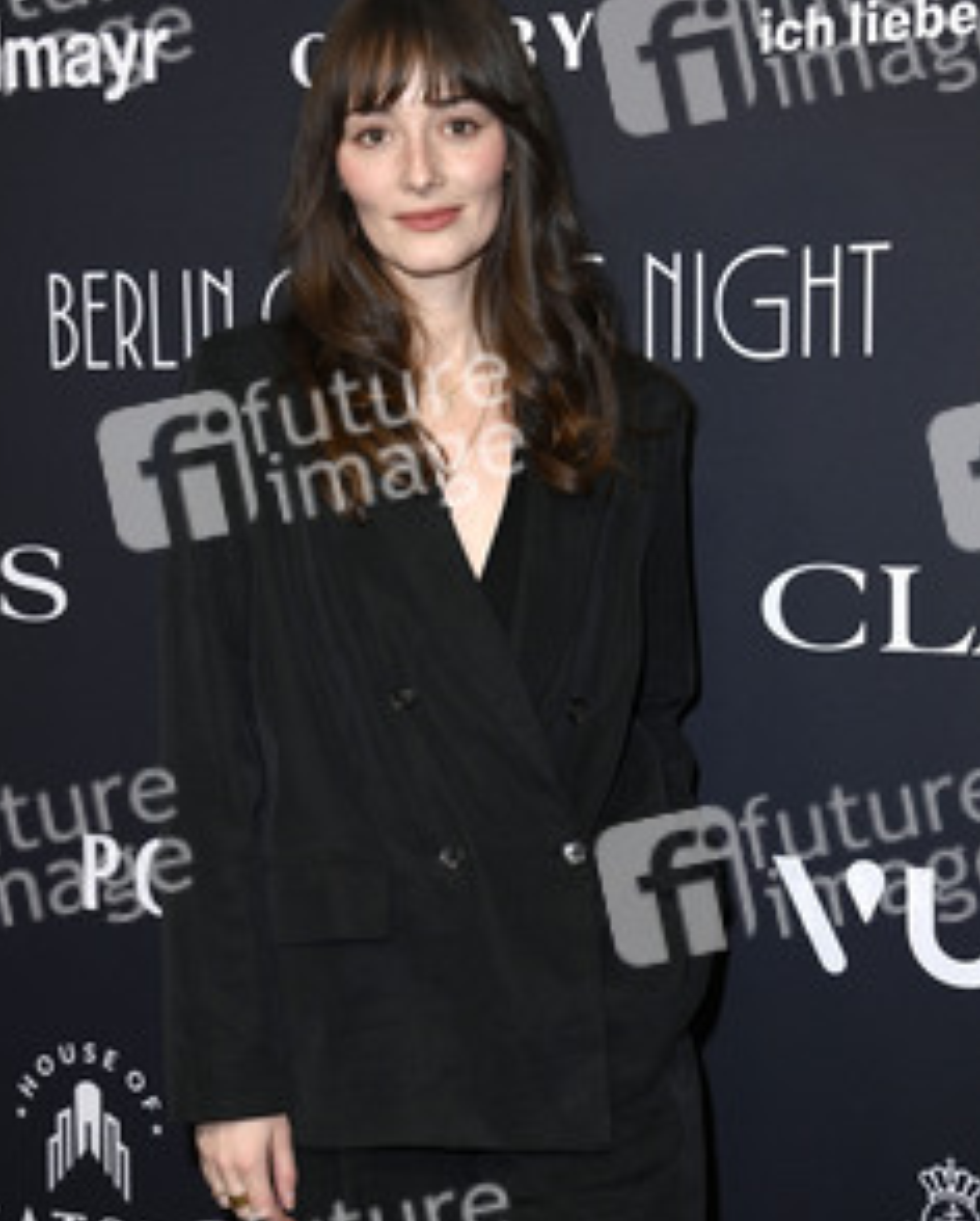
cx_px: 432
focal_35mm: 79
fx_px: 2858
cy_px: 660
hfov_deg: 19.4
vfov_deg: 24.1
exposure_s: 1/250
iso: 500
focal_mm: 62
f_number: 5.6
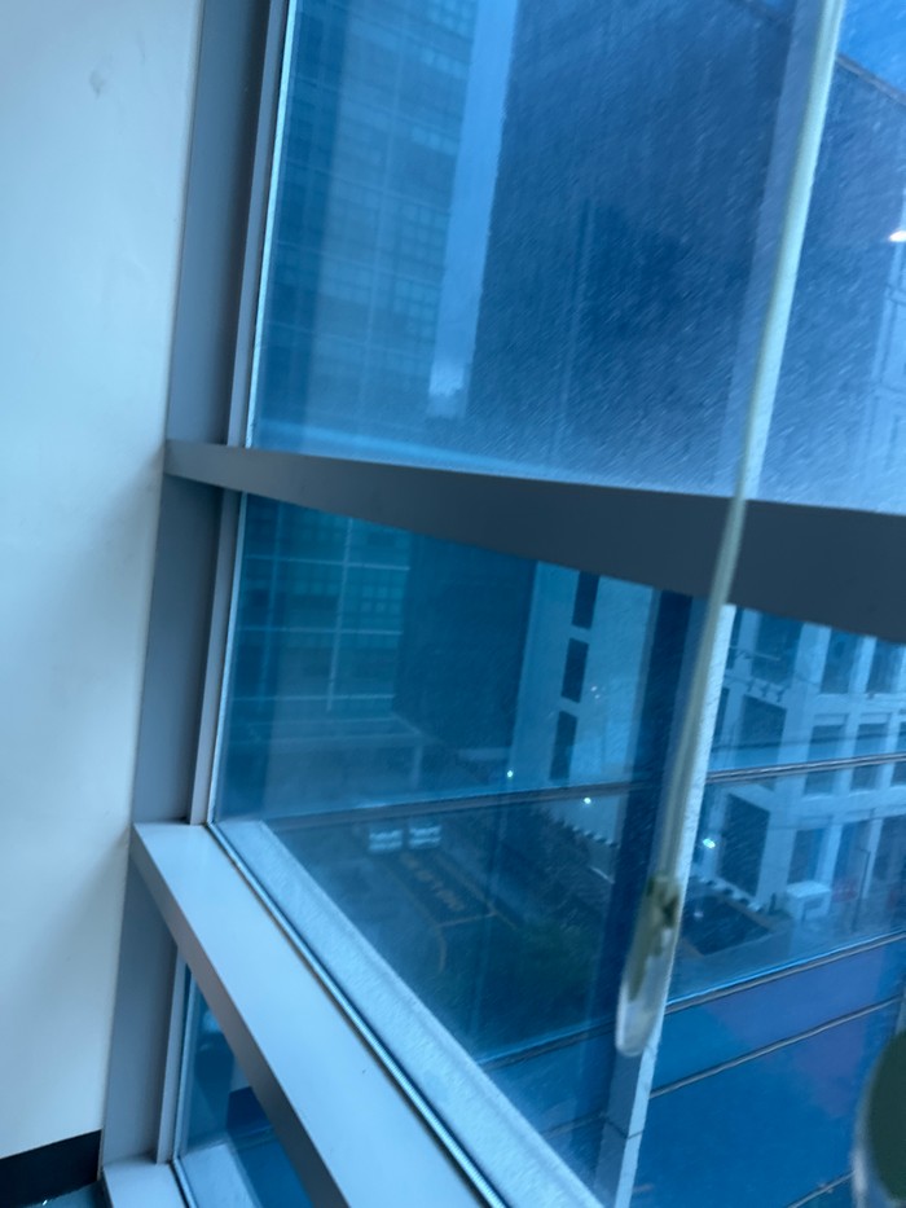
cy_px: 604
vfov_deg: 71.6
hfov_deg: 56.8
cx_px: 453
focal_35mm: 24
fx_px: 837
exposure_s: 1/60
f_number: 1.78
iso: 125
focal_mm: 6.86
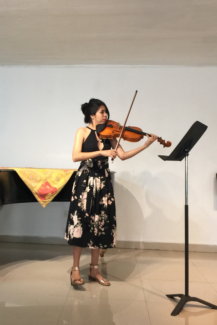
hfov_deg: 32.3
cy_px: 159
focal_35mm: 41
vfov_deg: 47.4
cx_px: 68
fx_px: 371
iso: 64
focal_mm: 4.15
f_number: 2.2
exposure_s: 1/15
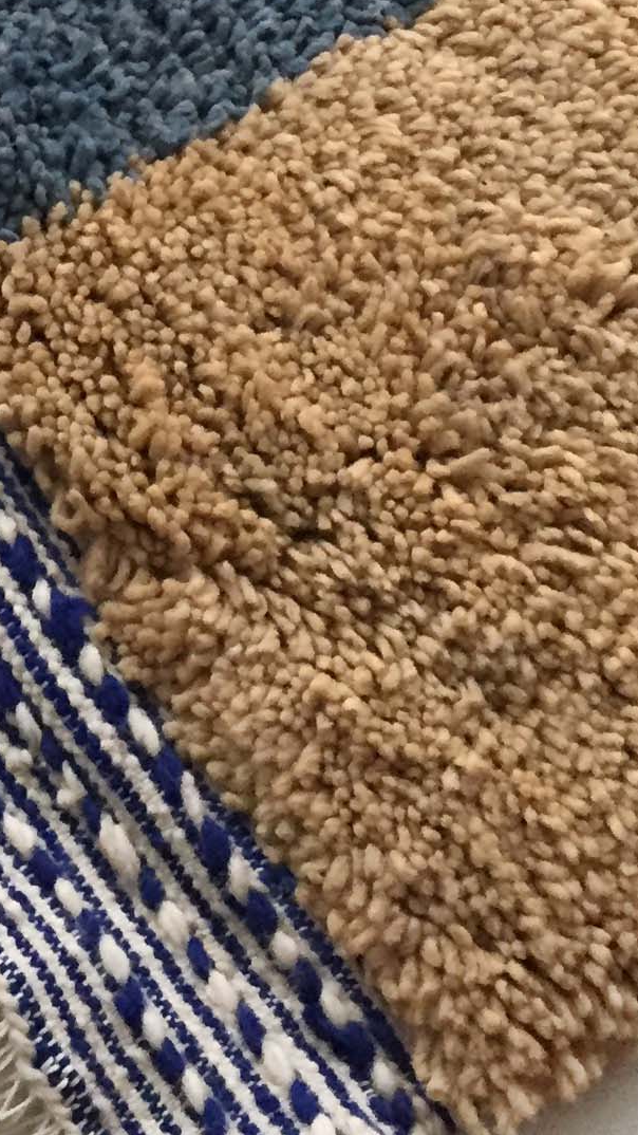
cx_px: 88
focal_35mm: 96
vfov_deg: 21.2
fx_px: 2888
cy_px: -98
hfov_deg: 12.5
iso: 250
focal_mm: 4.15
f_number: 2.2
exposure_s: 1/17
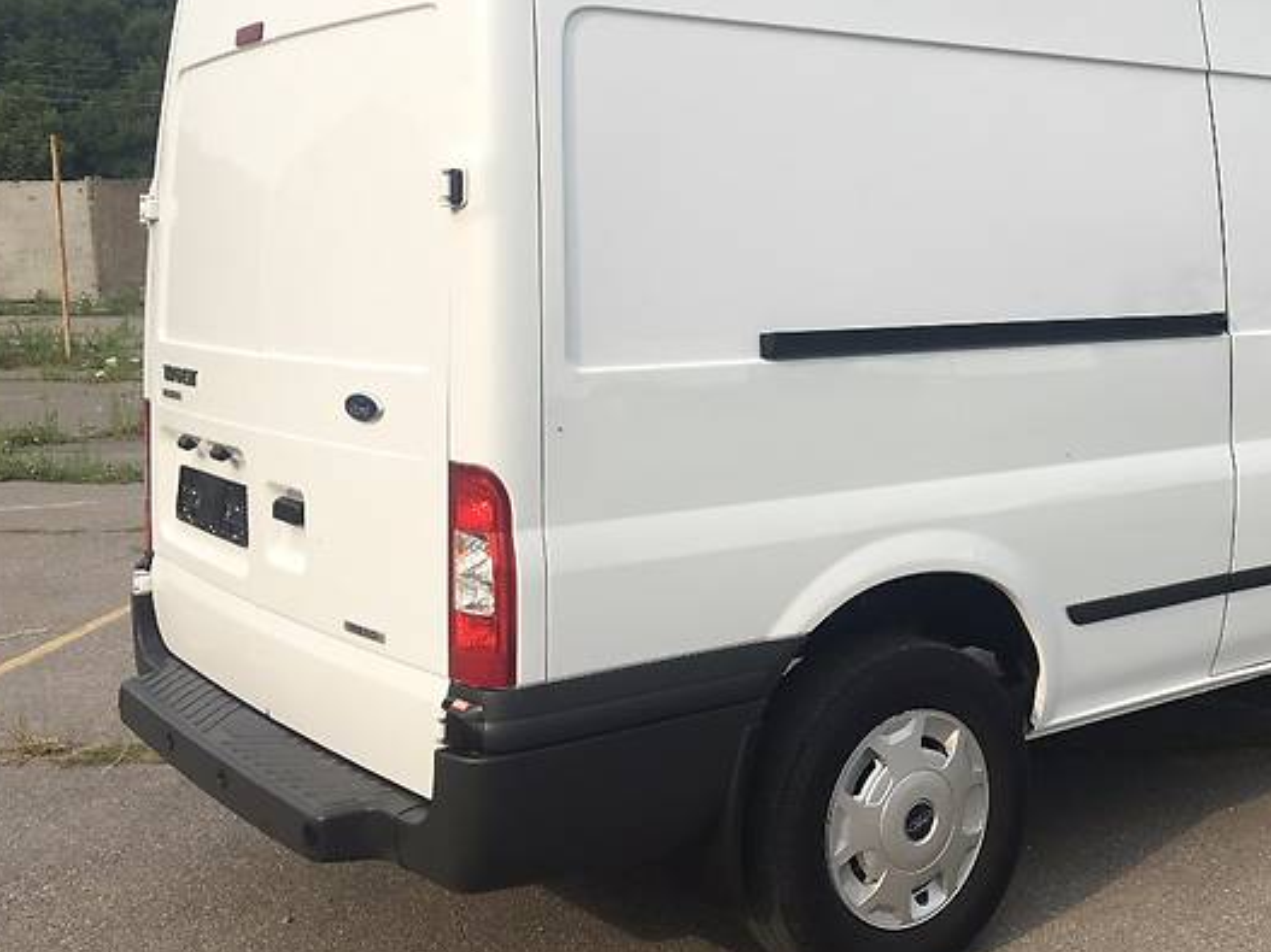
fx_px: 1615
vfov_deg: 32.7
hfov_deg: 42.1
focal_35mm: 44
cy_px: 354
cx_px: 892
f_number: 2.2
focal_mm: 4.2
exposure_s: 1/630
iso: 25
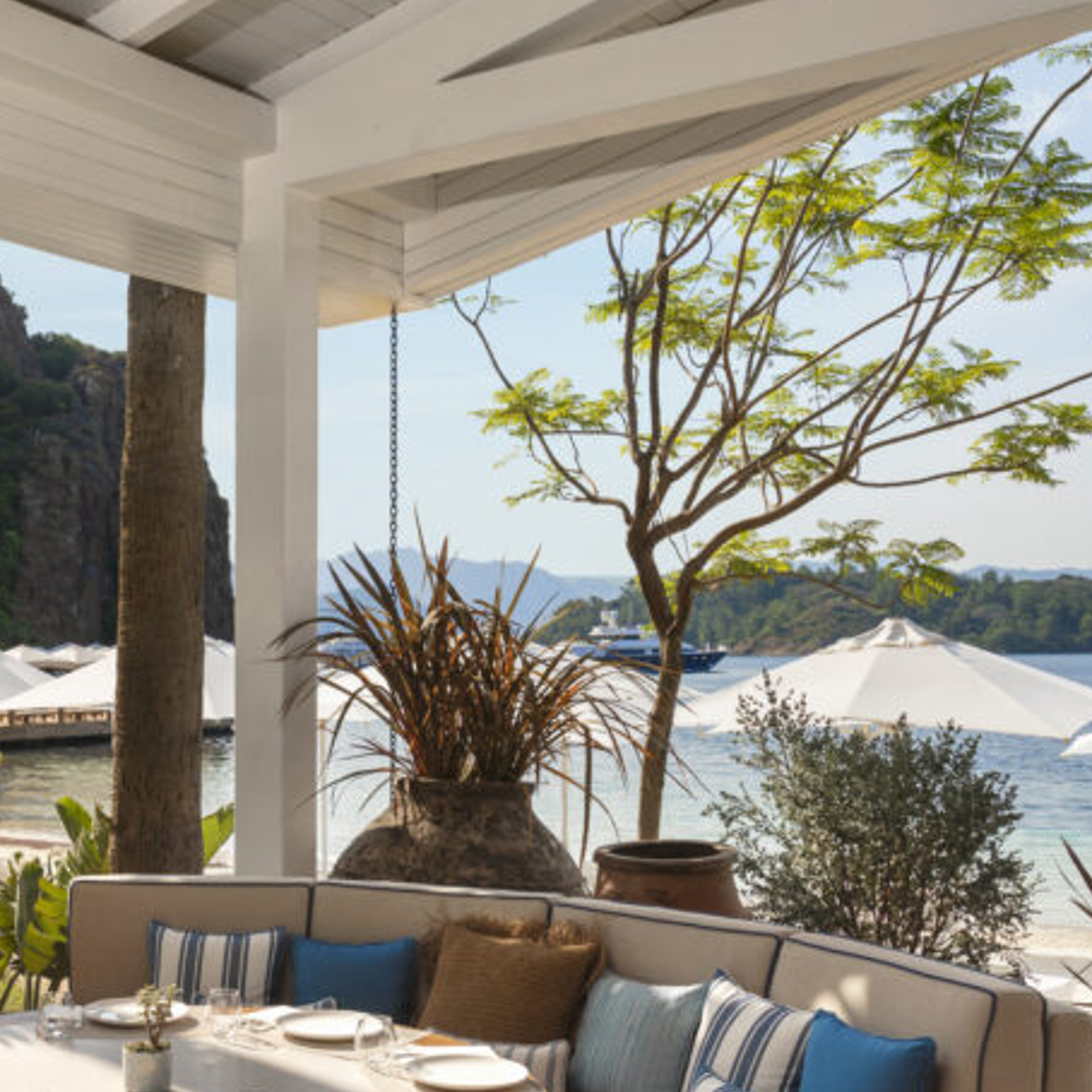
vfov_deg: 36.5
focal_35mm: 46
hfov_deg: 35.7
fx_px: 1642
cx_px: 236
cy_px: 708
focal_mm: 24
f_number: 8
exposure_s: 1/250
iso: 200
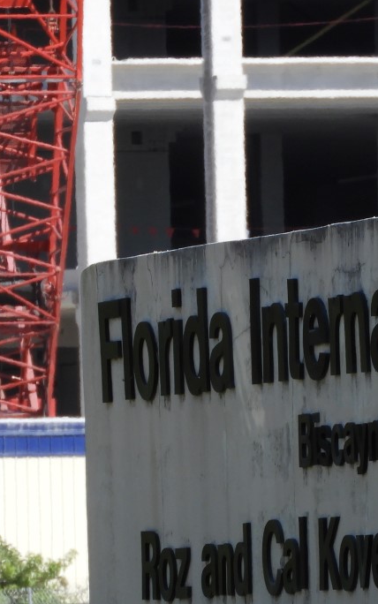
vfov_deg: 3.1
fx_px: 11018
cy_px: 474
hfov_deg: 2.0
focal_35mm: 669
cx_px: 374
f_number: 5.5
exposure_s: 1/500
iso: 100
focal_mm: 53.7
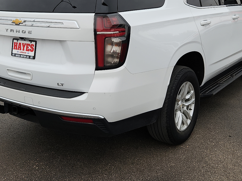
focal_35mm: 33
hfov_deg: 55.3
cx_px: 114
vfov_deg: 42.0
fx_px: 231
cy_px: 52
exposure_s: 1/667
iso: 50
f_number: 1.8
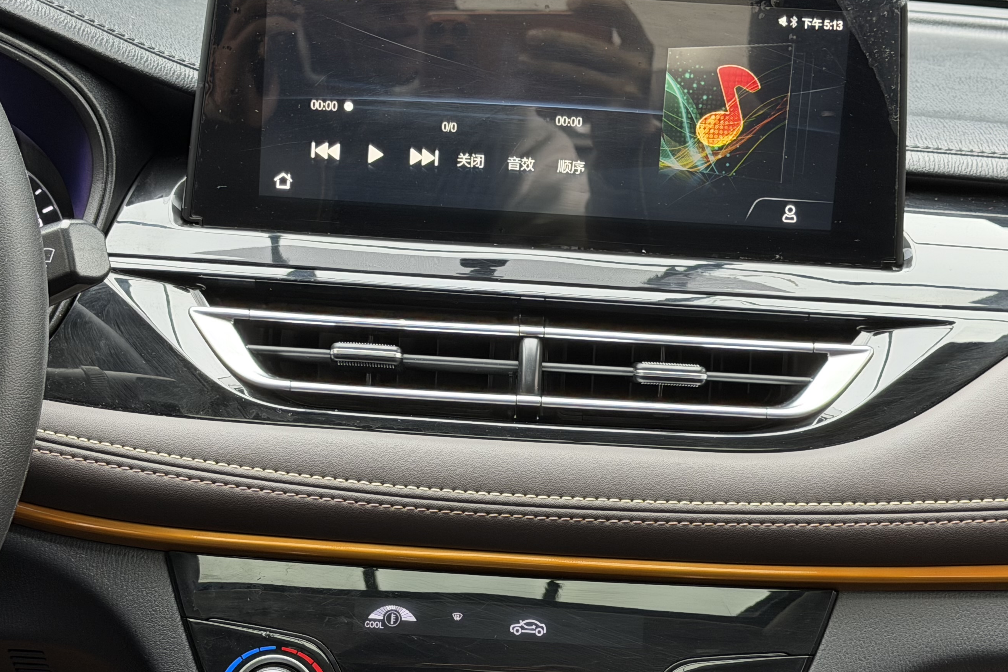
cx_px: 477
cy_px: 399
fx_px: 2156
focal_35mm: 77
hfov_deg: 26.3
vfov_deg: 17.7
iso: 160
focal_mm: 6.76
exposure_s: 1/60
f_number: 1.78
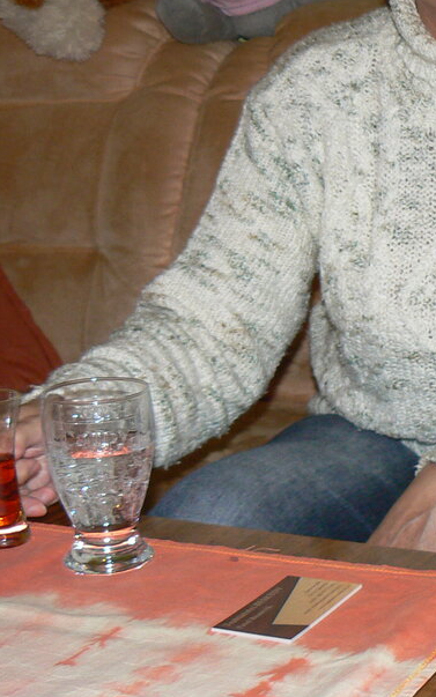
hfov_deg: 16.4
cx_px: 525
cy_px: 287
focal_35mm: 76
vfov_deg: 27.1
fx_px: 1445
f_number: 2.8
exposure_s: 1/30
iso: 100
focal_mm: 6
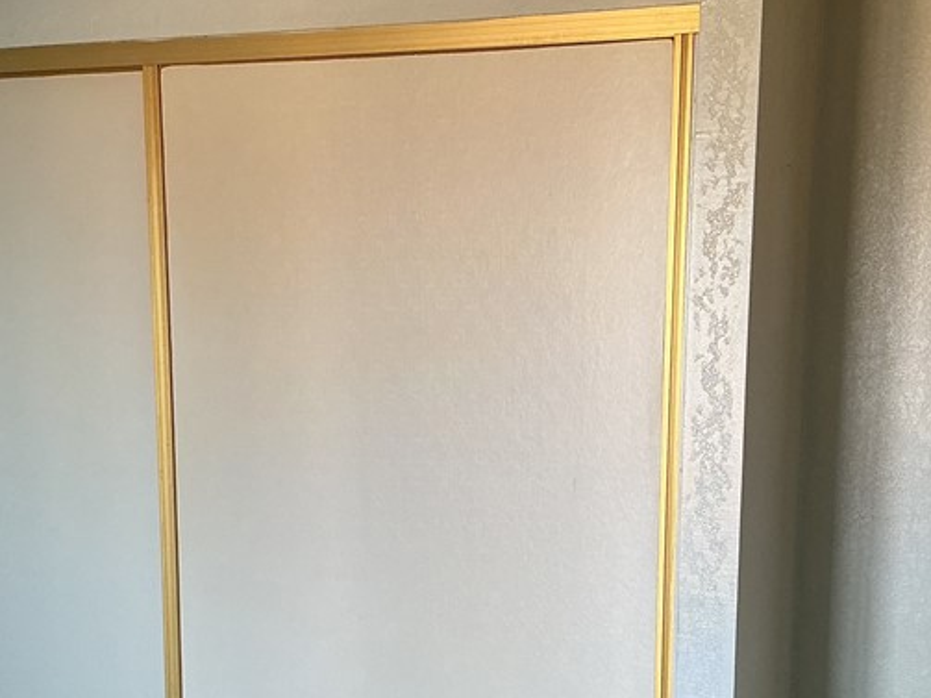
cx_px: 459
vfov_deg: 24.3
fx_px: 1586
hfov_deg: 32.7
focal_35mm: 59
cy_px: 581
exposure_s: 1/60
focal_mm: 3
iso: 80
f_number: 1.8
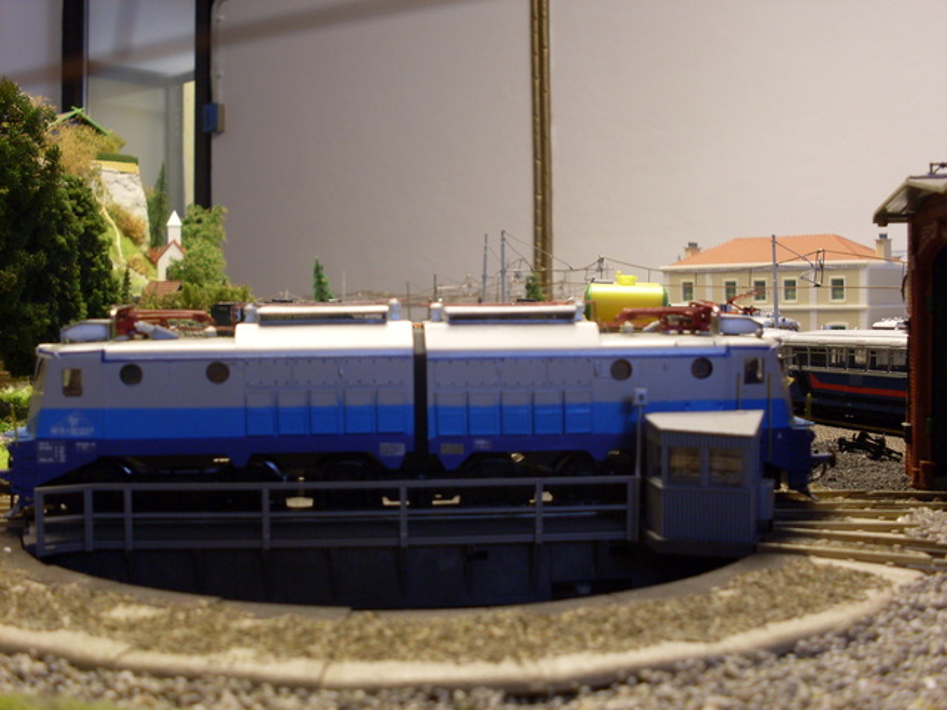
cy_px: 355
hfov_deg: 38.9
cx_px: 474
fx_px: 1341
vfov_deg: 29.7
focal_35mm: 49
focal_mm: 8.1
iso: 80
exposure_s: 1/8
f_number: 3.1
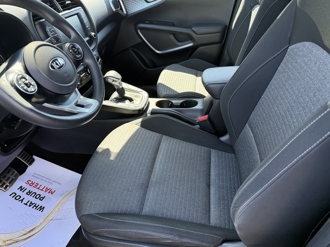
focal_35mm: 24
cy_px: 124
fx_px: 229
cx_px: 165
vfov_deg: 56.8
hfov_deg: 71.6
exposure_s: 1/170
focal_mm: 6.76
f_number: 1.78
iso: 200
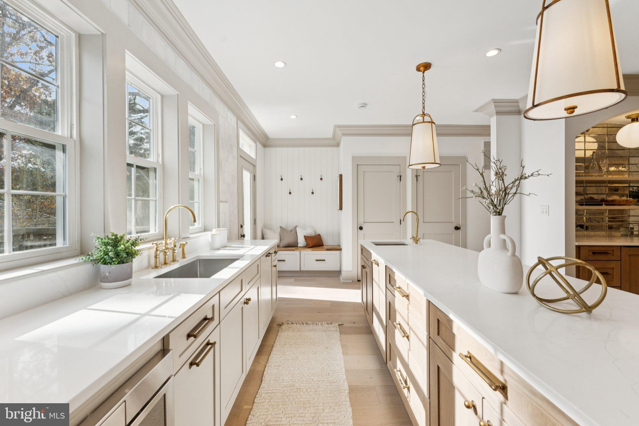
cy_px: 213
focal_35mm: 15
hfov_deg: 101.9
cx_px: 320
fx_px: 259
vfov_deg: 78.8
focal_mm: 14.6
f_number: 8
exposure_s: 1/125
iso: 200
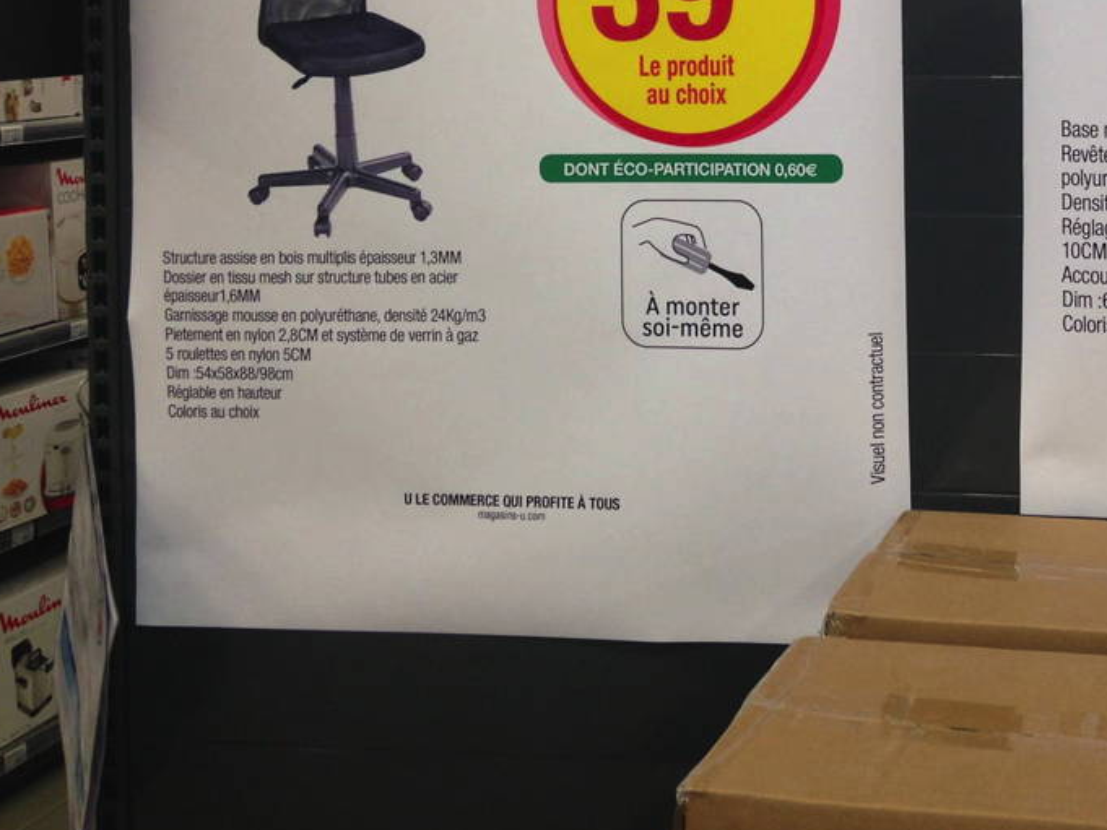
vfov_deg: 23.0
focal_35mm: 62
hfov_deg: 29.9
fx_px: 1983
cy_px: 62
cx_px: 988
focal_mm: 4.12
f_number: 2.4
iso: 50
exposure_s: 1/40
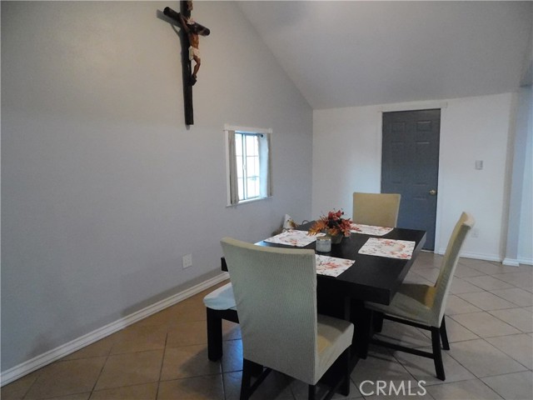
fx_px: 354
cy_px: 200
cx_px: 266
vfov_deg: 58.9
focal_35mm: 23
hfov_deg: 73.9
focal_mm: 4
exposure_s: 1/100
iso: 1600
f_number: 3
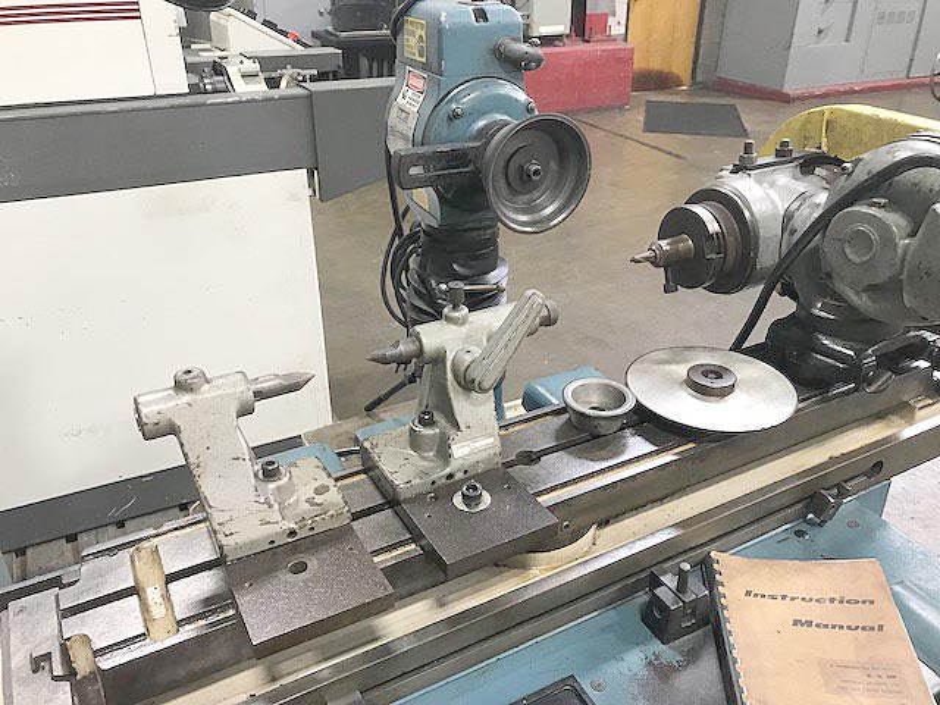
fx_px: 760
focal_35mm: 28
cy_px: 352
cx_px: 470
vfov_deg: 49.7
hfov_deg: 63.4
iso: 50
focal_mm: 3.99
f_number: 1.8
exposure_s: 1/15
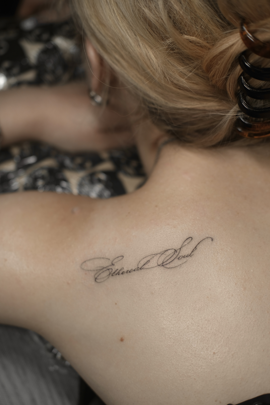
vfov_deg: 37.5
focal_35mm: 53
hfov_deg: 25.5
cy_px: 202
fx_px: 596
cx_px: 135
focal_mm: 35
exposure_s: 1/160
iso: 160
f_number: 2.2
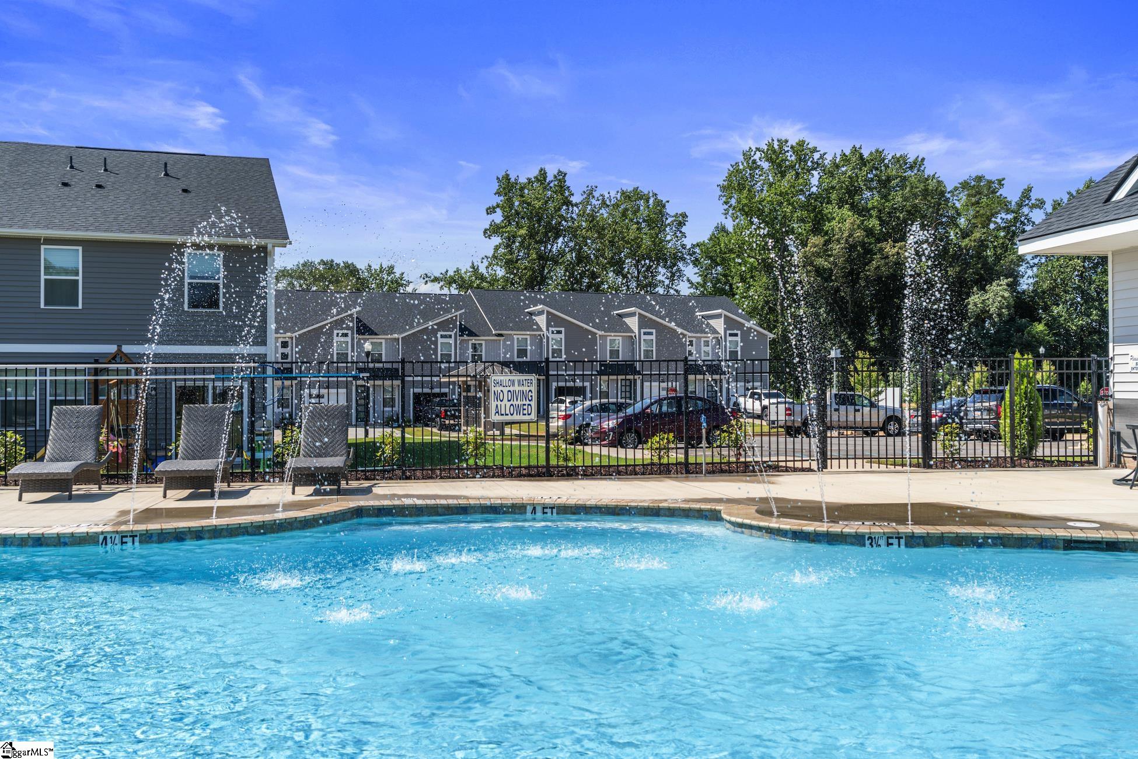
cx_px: 569
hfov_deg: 55.8
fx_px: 1075
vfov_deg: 38.9
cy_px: 380
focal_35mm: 34
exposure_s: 1/640
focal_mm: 34
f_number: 5.6
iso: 100
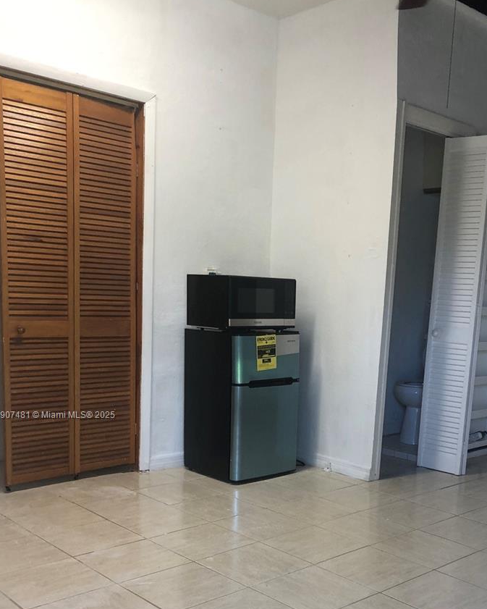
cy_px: 416
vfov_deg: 46.0
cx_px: 308
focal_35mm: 39
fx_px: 703
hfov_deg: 38.0
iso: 25
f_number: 1.8
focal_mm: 3.99
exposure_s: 1/30
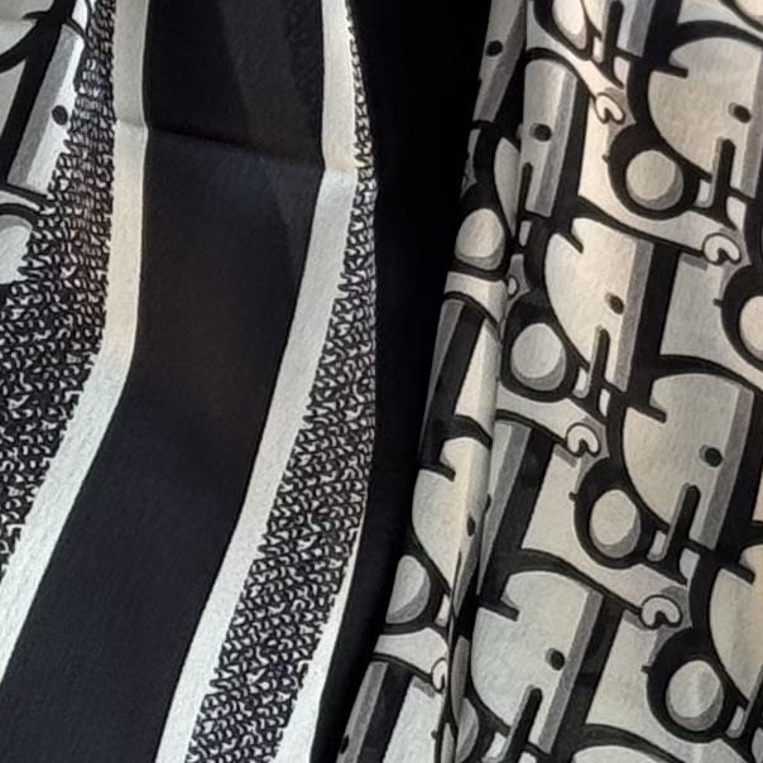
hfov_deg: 6.2
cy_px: -167
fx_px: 7057
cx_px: -120
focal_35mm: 283
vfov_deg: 6.2
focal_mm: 6.86
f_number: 1.78
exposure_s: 1/329
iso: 64
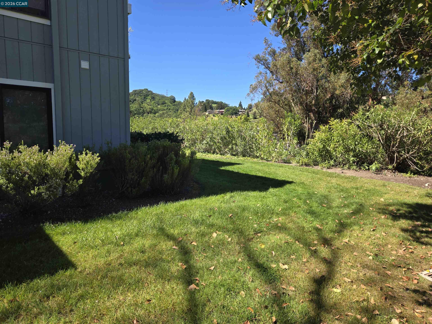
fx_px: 287
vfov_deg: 58.9
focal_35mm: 23
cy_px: 162
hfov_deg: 73.9
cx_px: 216
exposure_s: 1/955
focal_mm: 5.4
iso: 25
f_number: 1.8
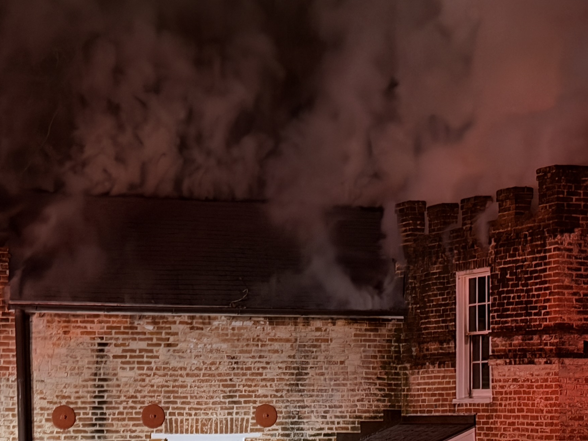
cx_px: 284
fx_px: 1885
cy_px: 304
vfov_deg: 13.3
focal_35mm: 111
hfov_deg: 17.7
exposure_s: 1/15
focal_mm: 6.76
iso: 1000
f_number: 1.78
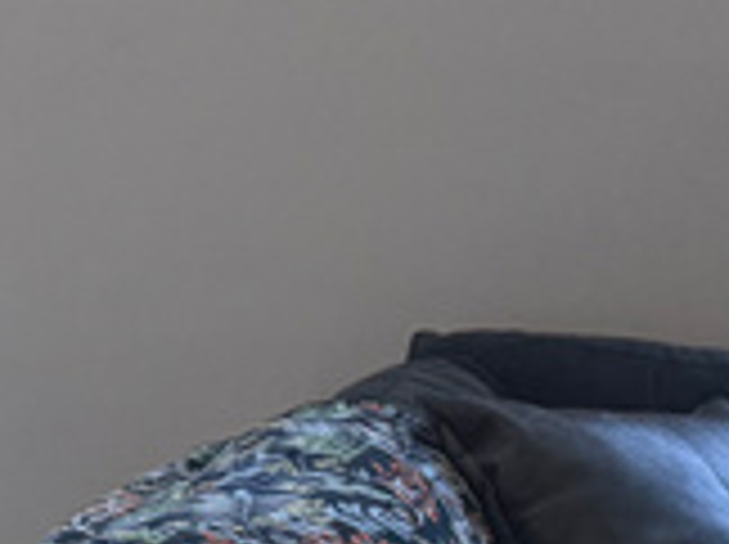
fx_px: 3196
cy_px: 584
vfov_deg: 9.6
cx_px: -1404
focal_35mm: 152
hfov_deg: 10.0
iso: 160
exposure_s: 1/234
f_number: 1.78
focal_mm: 6.76
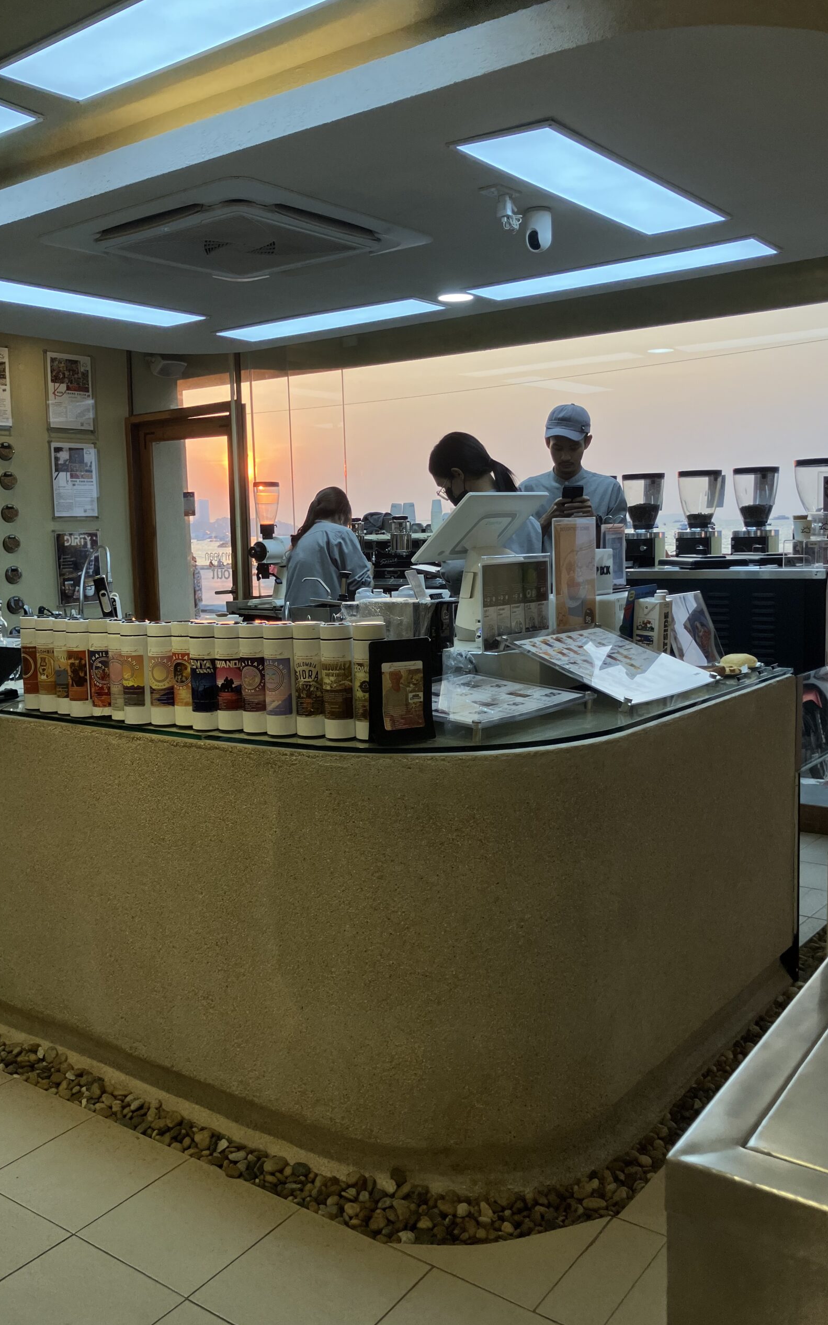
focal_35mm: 30
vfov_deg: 62.9
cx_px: 372
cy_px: 660
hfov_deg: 41.8
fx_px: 1083
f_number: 1.8
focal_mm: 3.99
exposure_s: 1/296
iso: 32
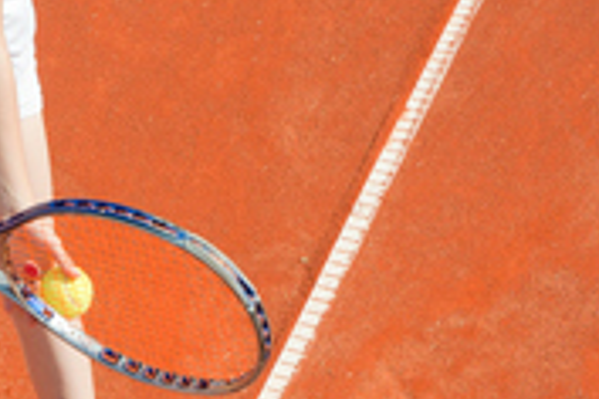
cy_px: 237
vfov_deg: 10.2
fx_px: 2246
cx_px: -25
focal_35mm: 135
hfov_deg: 14.9
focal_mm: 22
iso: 160
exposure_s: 1/400
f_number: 5
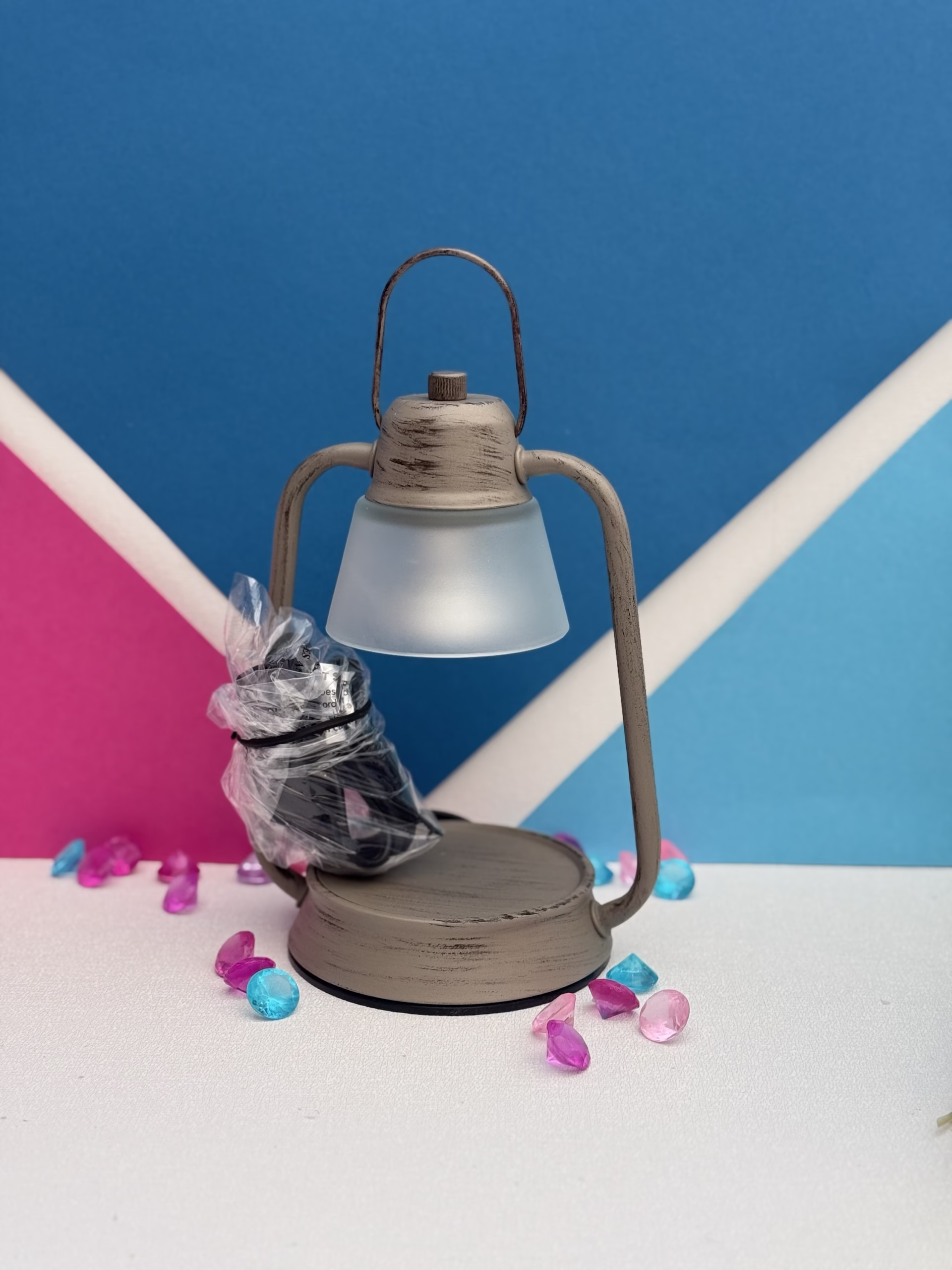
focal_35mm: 48
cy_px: 635
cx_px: 476
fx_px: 1760
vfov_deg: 39.7
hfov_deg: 30.3
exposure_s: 1/119
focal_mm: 6.76
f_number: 1.78
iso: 100
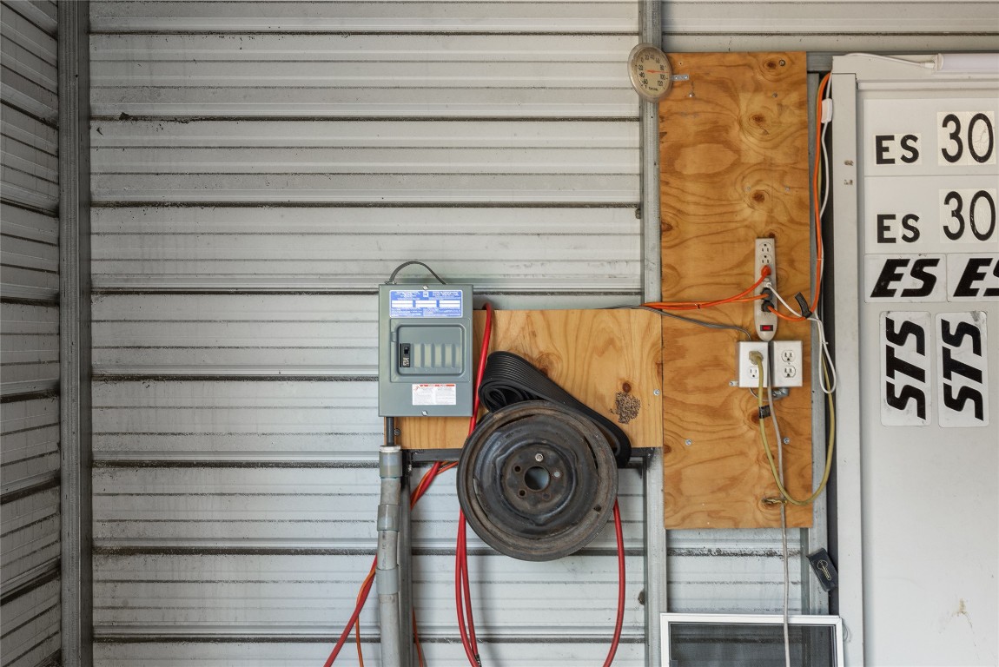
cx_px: 500
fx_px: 972
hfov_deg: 54.4
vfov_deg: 37.9
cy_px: 334
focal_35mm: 35
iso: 320
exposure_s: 1/4
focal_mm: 35
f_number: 5.6
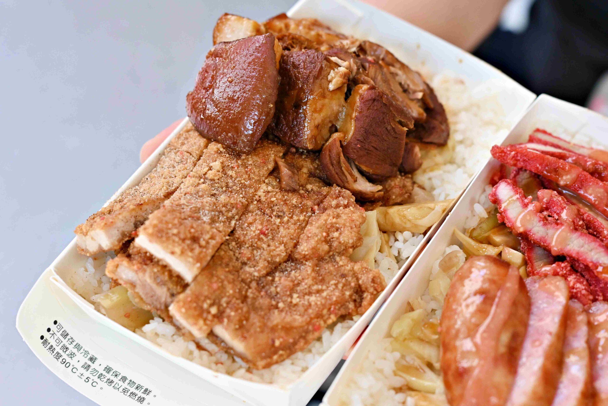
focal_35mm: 75
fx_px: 1267
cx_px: 304
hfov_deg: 27.0
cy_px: 203
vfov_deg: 18.2
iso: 320
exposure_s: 1/200
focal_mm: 50
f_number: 3.2
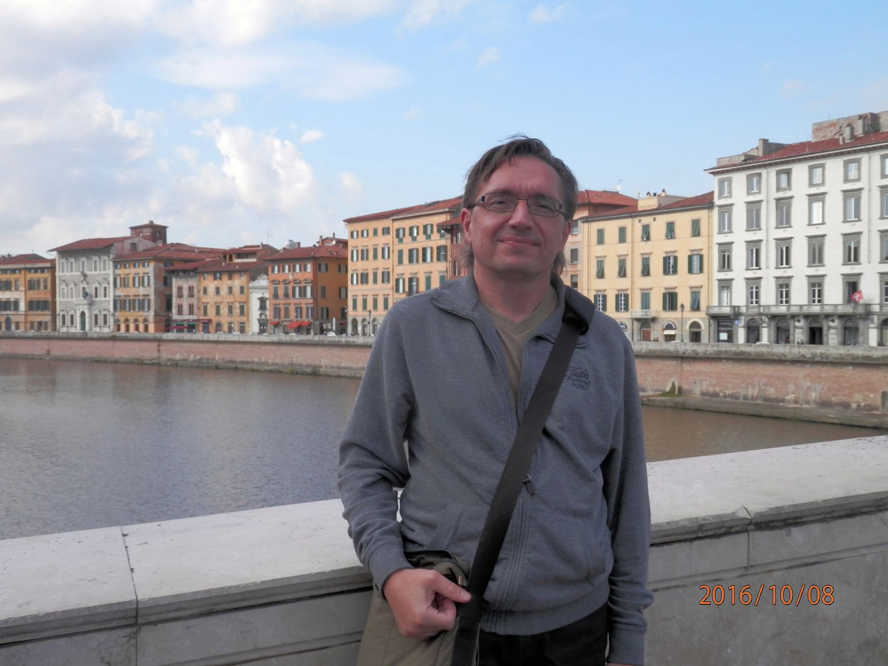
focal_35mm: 37
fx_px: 949
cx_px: 444
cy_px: 333
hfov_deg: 50.1
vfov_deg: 38.7
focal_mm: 6.6
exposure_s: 1/500
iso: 80
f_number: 3.6
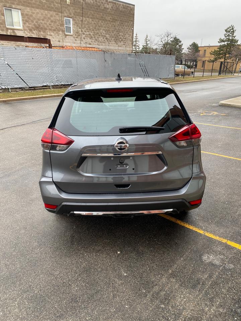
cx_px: 120
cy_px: 160
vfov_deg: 67.3
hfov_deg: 53.1
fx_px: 241
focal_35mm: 26
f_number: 1.8
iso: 40
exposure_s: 1/122
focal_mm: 4.25
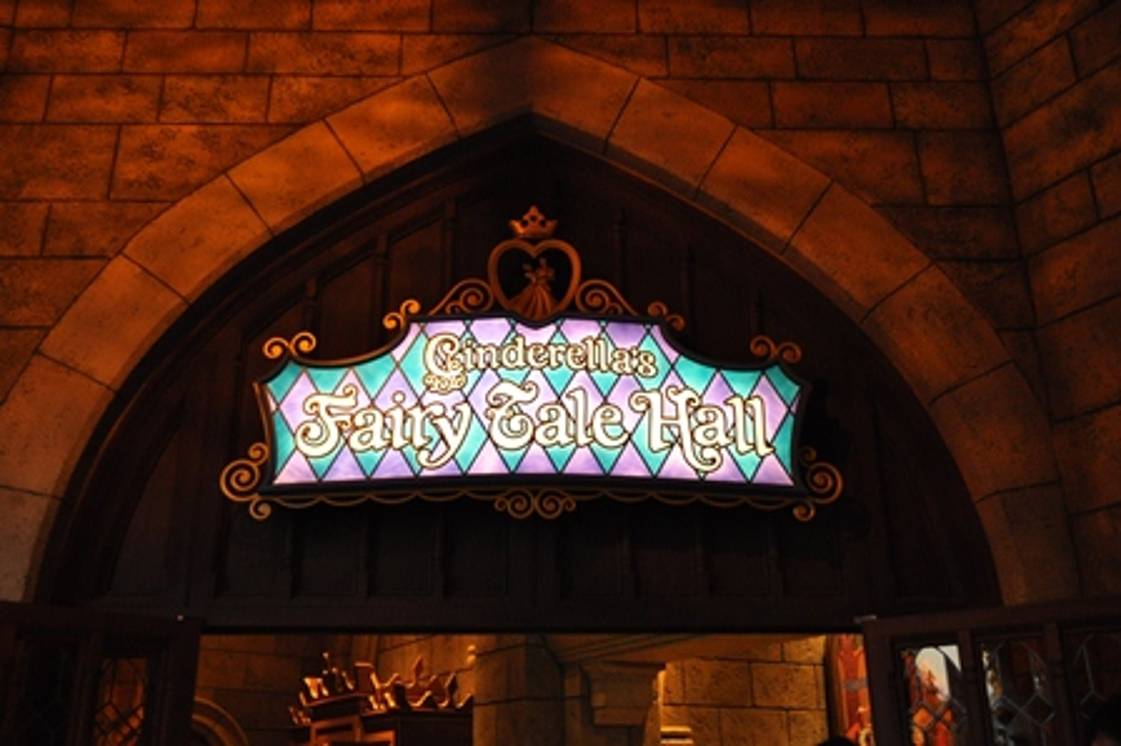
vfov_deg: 39.9
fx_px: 1027
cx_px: 560
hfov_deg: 57.3
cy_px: 373
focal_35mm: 33
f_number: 4
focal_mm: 22
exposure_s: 1/30
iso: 1600
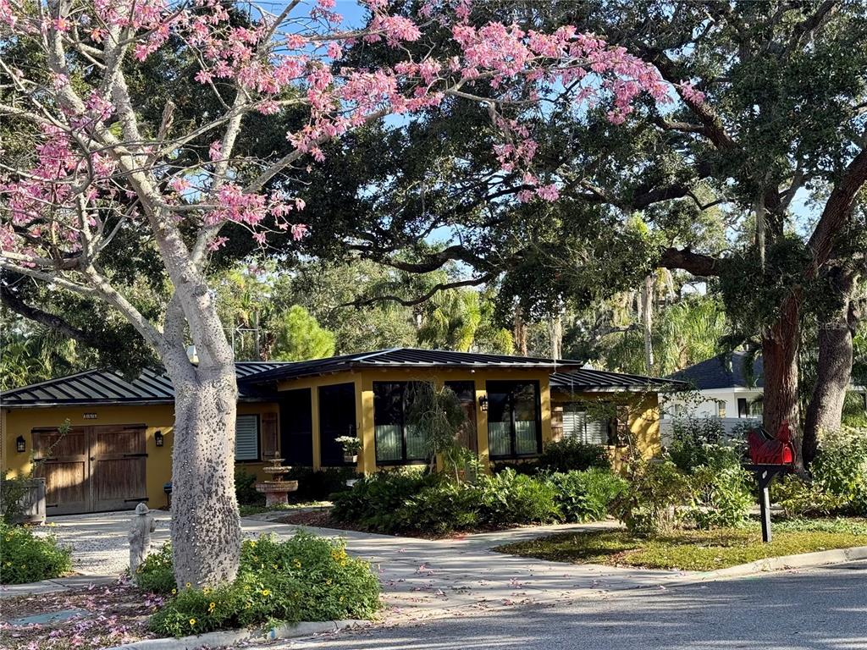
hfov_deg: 39.7
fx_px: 1202
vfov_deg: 30.3
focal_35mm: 48
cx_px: 434
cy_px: 325
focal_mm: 6.76
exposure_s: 1/855
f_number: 1.78
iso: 64
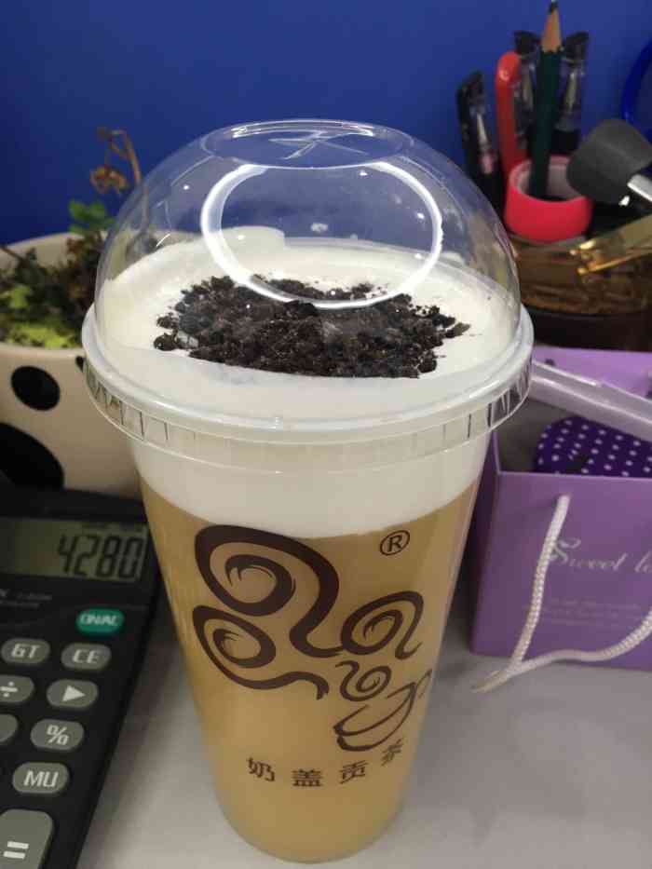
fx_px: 728
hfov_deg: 48.2
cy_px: 434
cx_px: 326
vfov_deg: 61.7
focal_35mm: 29
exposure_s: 1/33
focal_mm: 4.15
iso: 100
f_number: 2.2
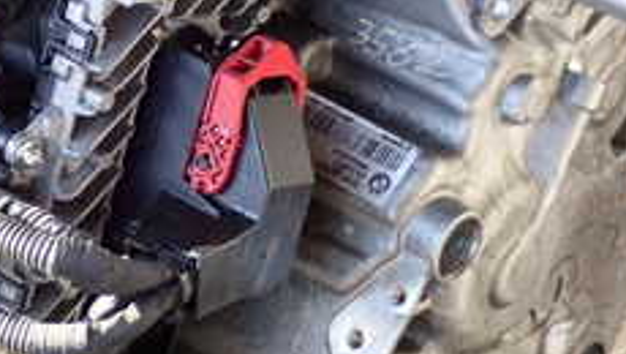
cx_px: 125
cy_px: 109
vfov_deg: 6.9
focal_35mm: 176
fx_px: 2925
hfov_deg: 12.2
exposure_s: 1/125
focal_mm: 11.09
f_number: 3.6
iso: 400
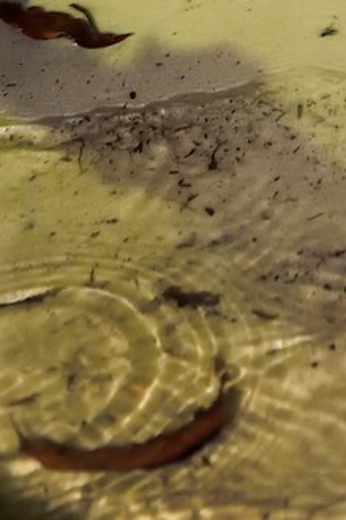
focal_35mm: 185
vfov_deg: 9.8
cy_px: -710
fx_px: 2670
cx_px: 528
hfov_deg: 7.3
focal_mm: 38
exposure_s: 1/15
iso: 2500
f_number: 4.5
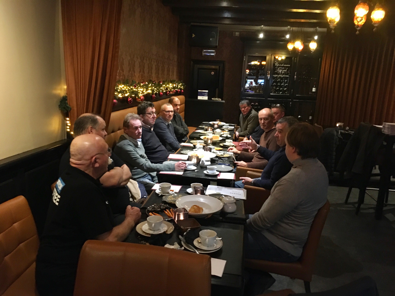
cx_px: 198
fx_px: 331
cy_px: 148
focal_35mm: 29
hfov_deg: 61.7
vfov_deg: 48.2
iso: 320
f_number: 2.2
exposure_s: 1/17
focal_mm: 4.15
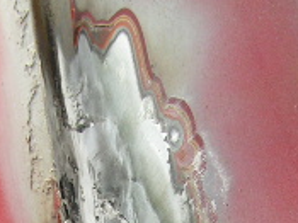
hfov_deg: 14.2
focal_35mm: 139
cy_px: 312
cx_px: 140
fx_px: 1196
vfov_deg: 10.4
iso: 50
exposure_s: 1/100
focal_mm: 6.3
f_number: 2.8
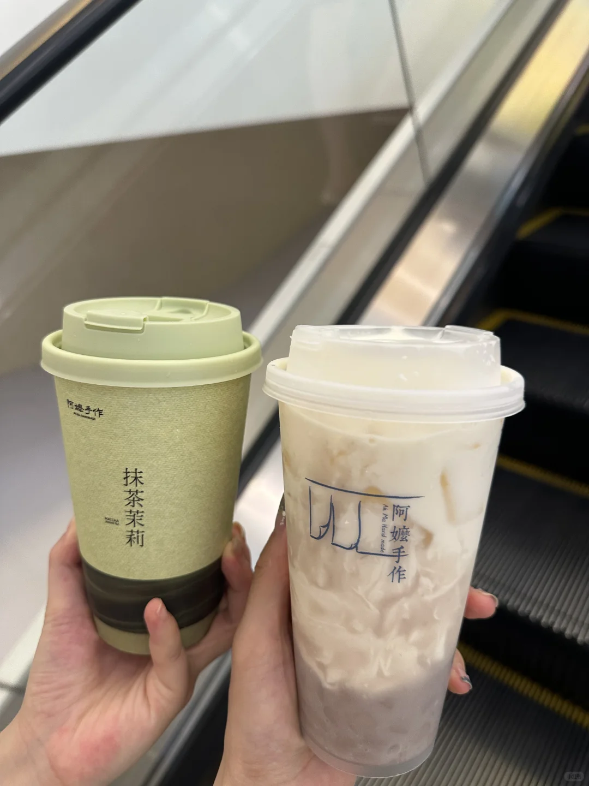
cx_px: 294
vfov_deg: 71.6
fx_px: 544
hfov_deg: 56.8
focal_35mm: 24
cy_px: 393
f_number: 1.78
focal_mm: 6.86
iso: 200
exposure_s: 1/50
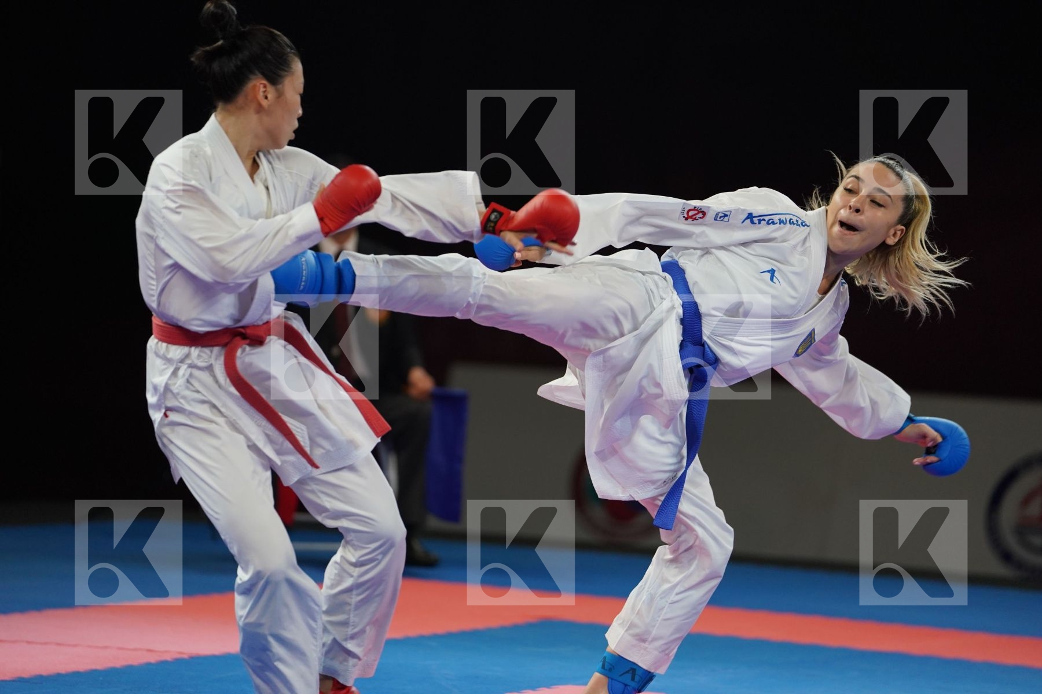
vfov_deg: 6.9
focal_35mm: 198
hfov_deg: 10.4
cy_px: 347
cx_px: 521
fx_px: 5731
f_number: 2.8
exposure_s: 1/1000
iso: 1600
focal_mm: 198
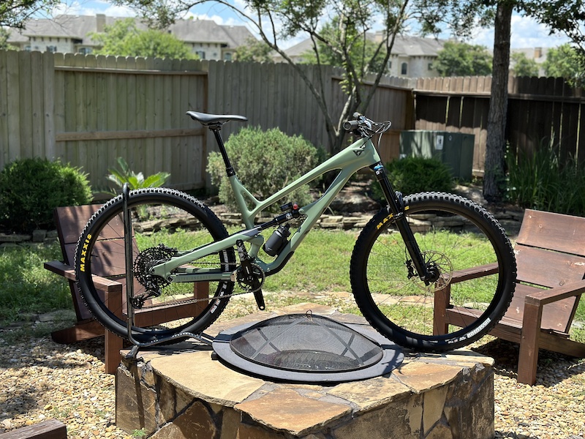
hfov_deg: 39.7
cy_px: 220
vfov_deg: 30.3
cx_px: 292
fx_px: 811
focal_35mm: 48
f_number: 1.78
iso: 80
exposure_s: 1/2070
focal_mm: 6.86
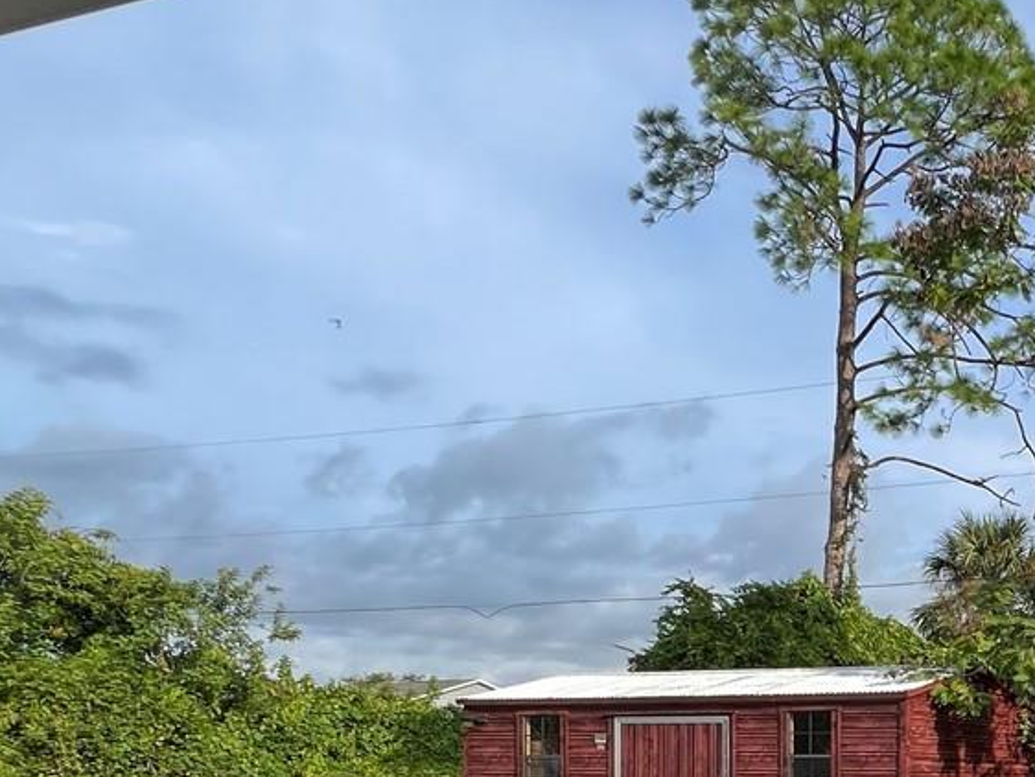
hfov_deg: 38.3
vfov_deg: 34.7
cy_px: 799
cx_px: 1219
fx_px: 1107
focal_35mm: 37
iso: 32
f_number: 1.8
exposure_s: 1/747
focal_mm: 1.57
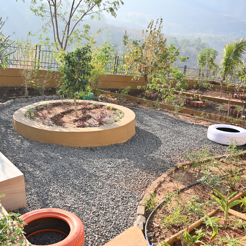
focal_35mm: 33
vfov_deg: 49.7
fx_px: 265
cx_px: 90
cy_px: 119
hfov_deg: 49.2
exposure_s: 1/640
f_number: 4
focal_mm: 24
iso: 160
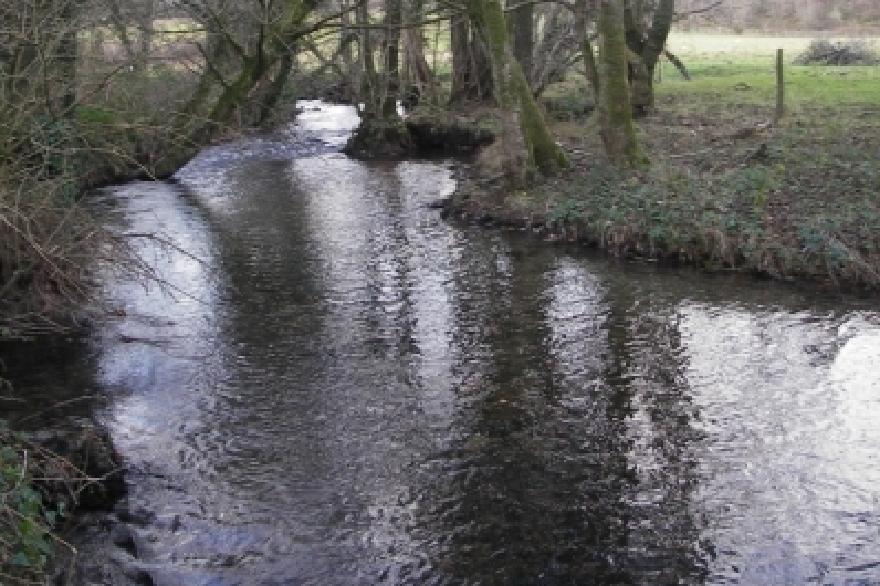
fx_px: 1148
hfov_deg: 41.8
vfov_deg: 28.6
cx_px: 370
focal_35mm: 47
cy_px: 233
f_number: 3.3
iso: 64
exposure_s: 1/30
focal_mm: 6.3
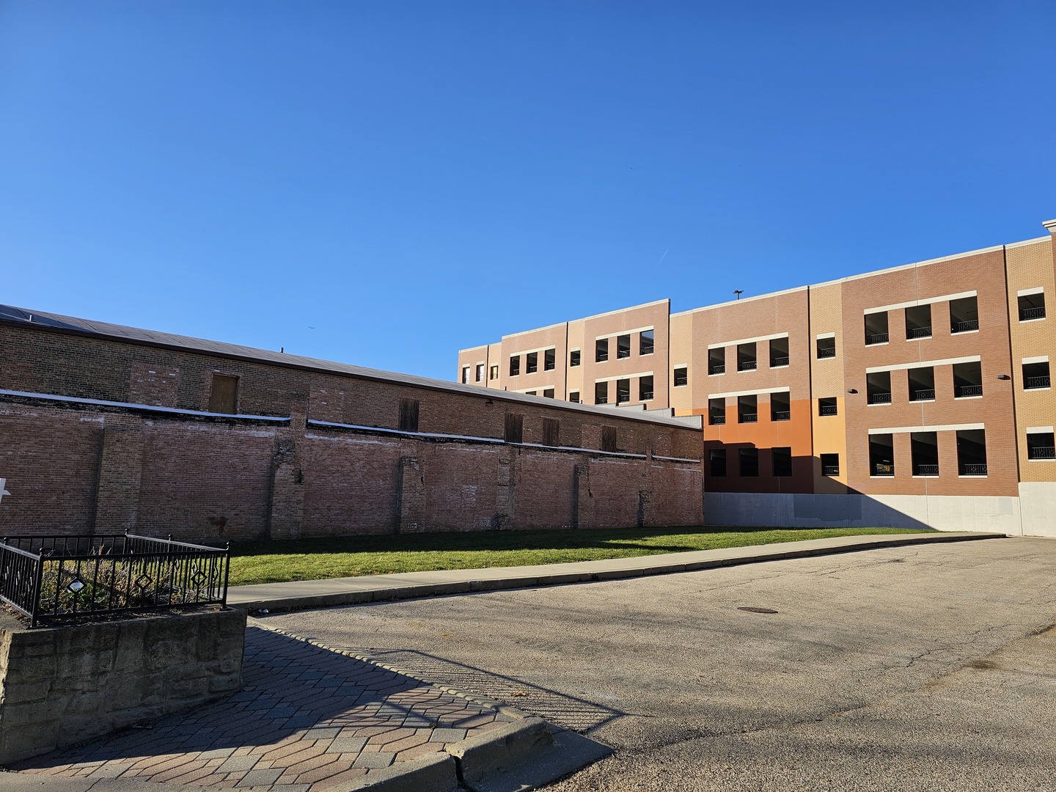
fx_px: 702
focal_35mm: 23
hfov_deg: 73.9
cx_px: 528
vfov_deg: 58.9
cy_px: 396
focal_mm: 6.3
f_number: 1.7
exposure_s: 1/682
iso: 10
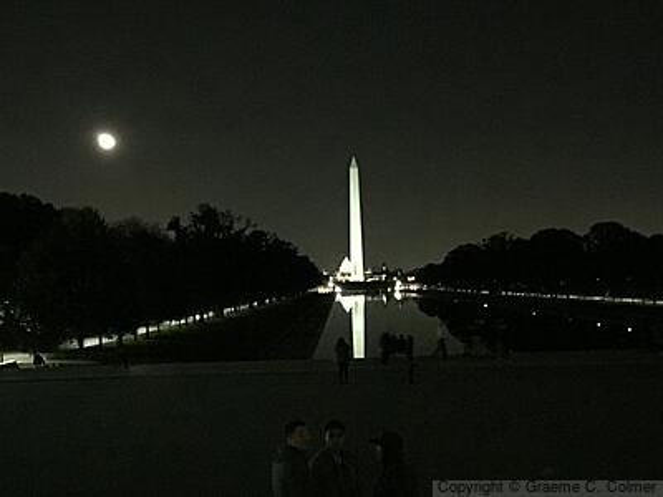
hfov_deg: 61.7
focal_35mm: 29
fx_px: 555
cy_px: 248
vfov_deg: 48.2
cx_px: 332
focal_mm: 4.15
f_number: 2.2
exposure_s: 1/4
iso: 500
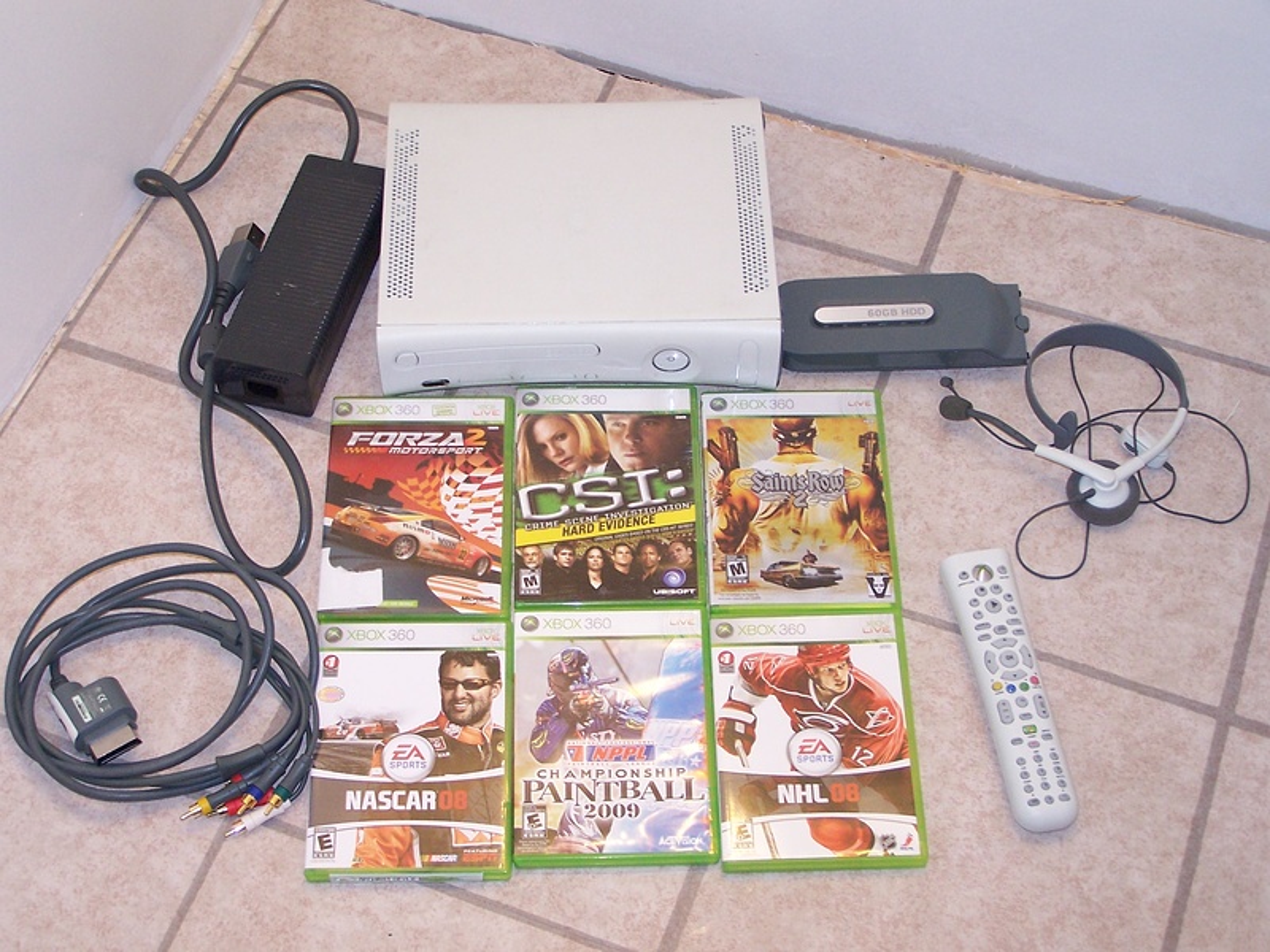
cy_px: 476
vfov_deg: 24.8
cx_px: 635
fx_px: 2165
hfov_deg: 32.7
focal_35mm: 59
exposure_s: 1/60
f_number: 3.1
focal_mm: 9.8
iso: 140
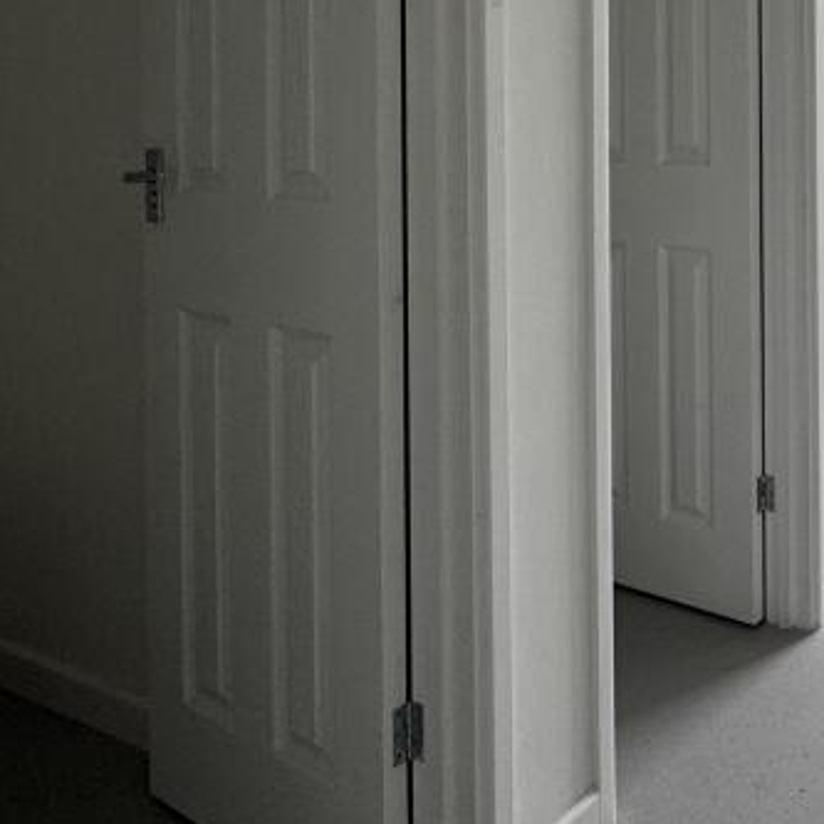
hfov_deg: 37.8
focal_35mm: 38
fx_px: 1023
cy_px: 114
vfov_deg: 41.1
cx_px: 869
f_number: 2.2
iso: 125
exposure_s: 1/99
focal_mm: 2.22
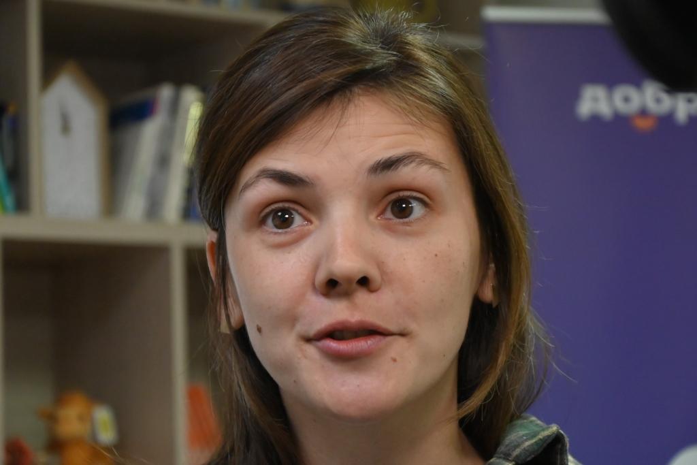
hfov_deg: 19.5
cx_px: 348
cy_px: 232
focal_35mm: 105
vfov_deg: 13.0
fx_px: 2033
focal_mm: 70
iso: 3200
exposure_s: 1/250
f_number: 5.3
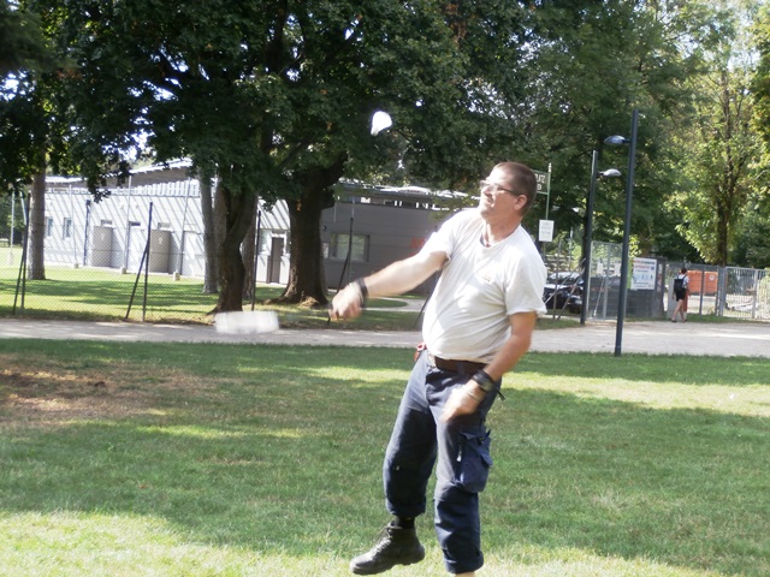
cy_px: 288
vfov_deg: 21.6
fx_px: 1513
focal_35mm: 68
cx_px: 385
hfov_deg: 28.6
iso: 100
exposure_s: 1/125
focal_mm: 12.1
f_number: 4.7
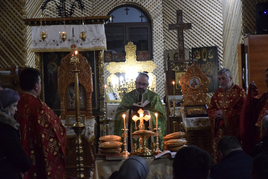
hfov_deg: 21.9
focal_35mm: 93
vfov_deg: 14.7
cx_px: 134
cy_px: 90
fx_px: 692
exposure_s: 1/60
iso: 6400
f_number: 5
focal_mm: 62
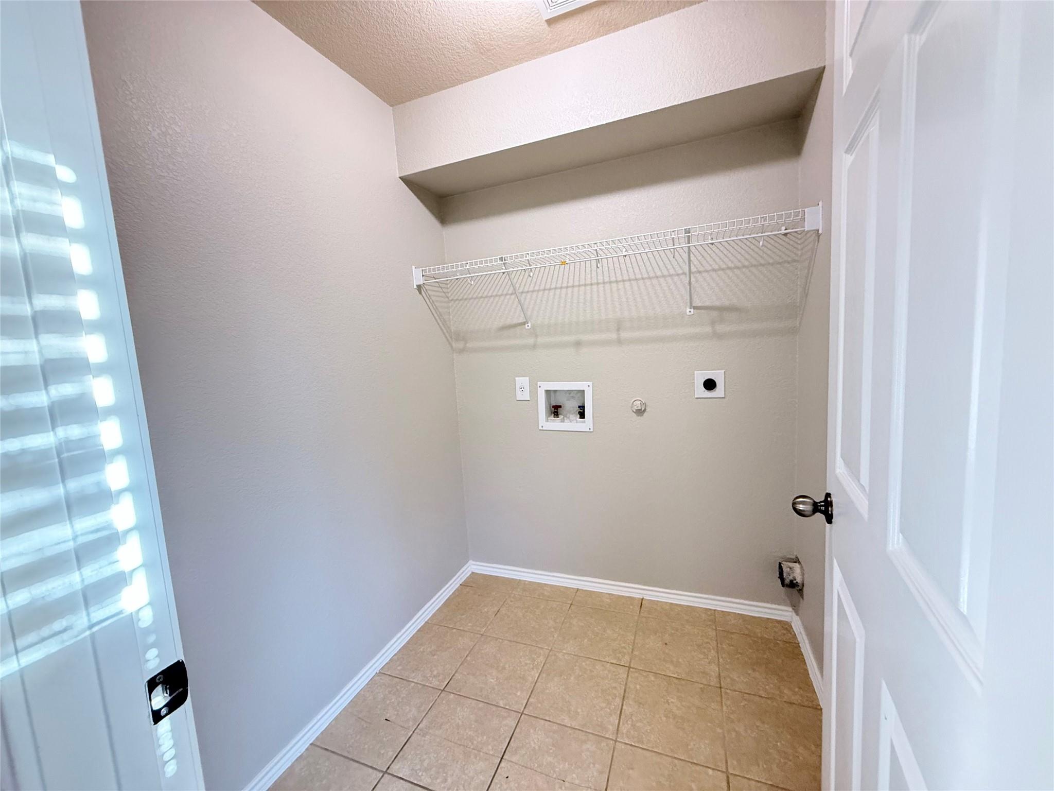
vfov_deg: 85.7
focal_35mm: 14
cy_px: 396
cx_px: 527
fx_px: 426
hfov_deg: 102.1
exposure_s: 1/60
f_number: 2.2
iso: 500
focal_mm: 2.22
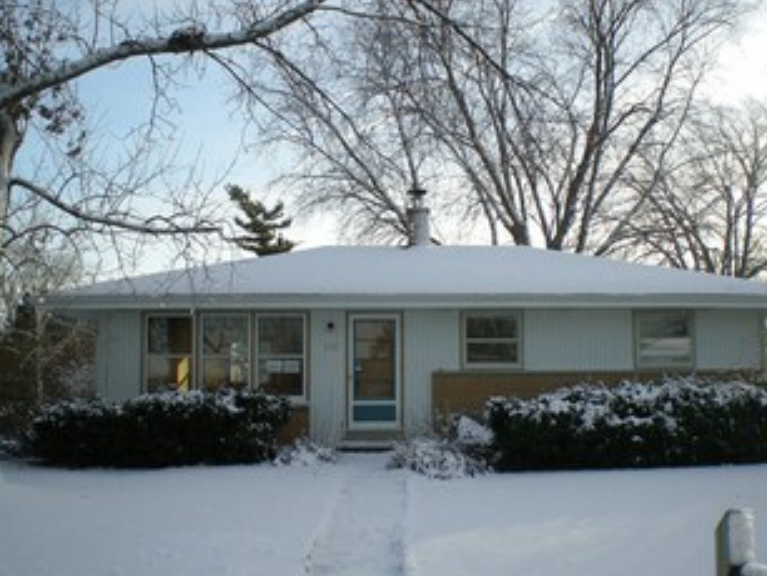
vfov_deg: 33.6
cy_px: 323
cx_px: 409
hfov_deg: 43.8
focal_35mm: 43
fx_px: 954
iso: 77
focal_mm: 6.3
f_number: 4.6
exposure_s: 1/338
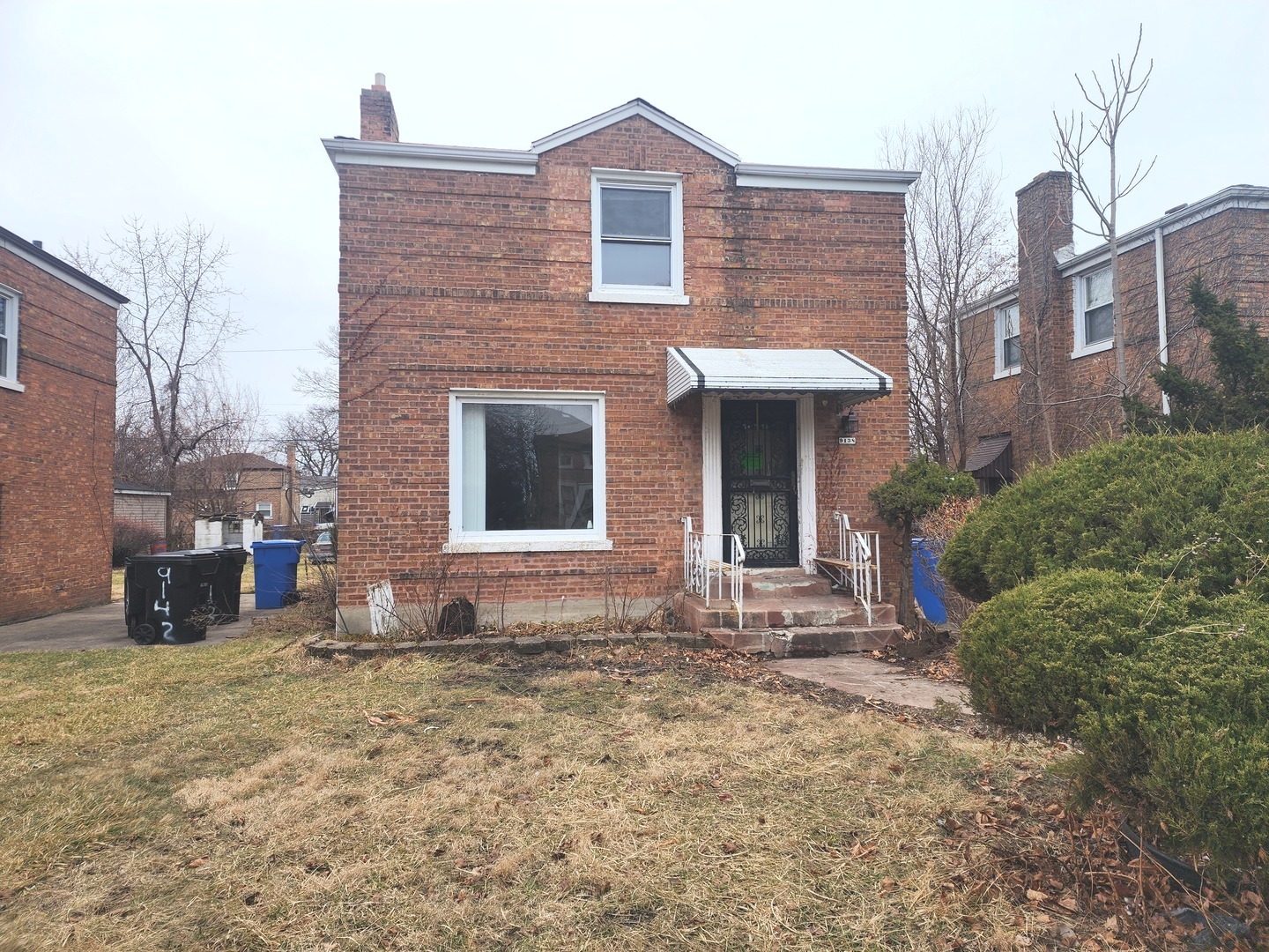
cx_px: 634
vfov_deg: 58.9
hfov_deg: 73.9
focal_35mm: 23
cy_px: 476
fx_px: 843
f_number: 1.8
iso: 12
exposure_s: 1/220
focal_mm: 6.4
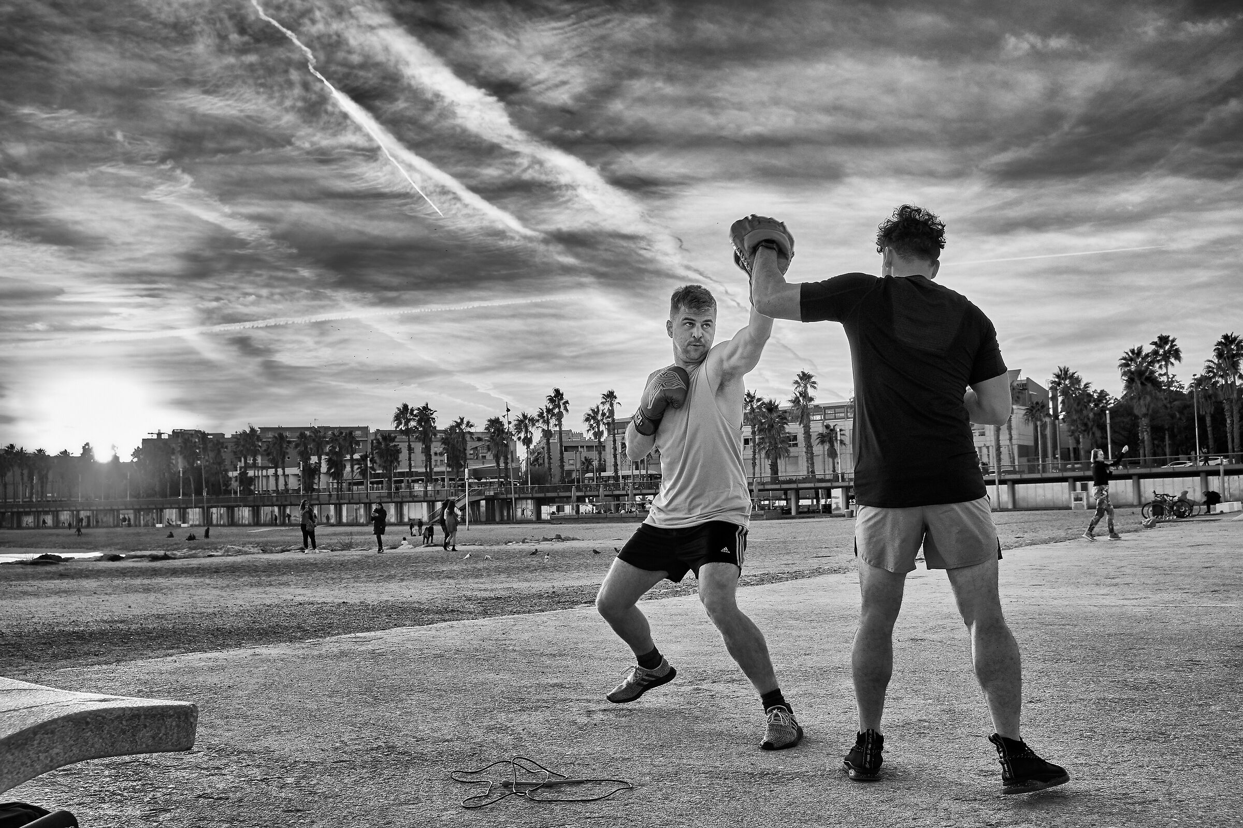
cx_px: 622
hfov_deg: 54.4
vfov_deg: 37.9
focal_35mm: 35
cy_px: 414
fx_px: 1208
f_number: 6.4
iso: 200
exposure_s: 1/250
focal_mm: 23.3
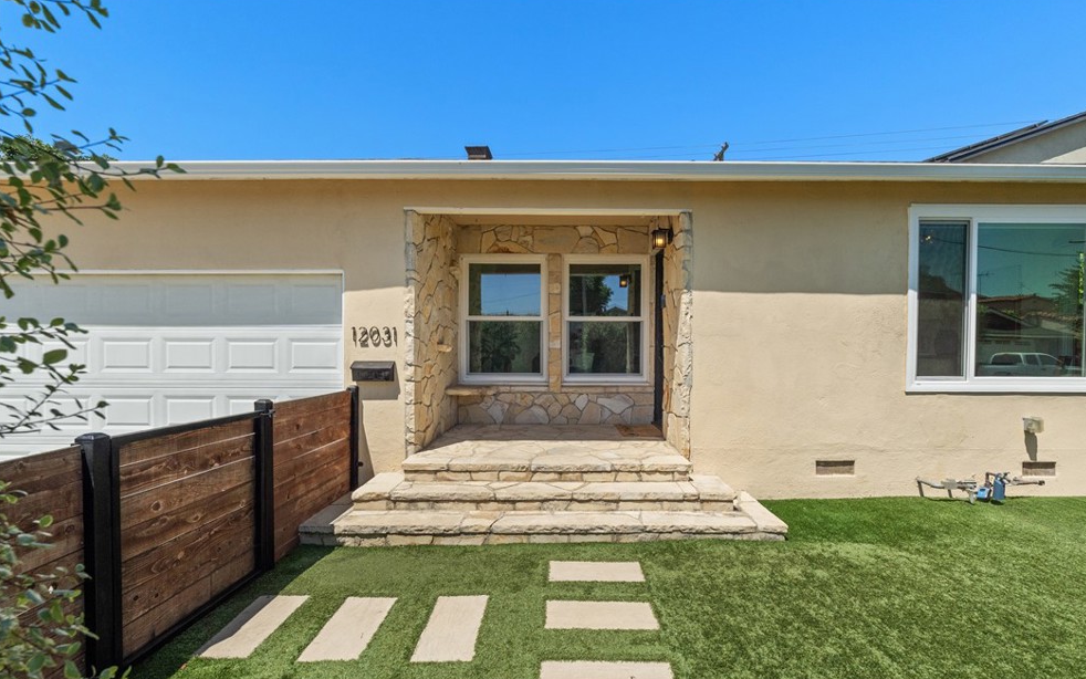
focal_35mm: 17
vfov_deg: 67.9
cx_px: 563
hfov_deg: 94.3
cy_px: 365
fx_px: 503
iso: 800
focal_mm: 16
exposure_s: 1/250
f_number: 10
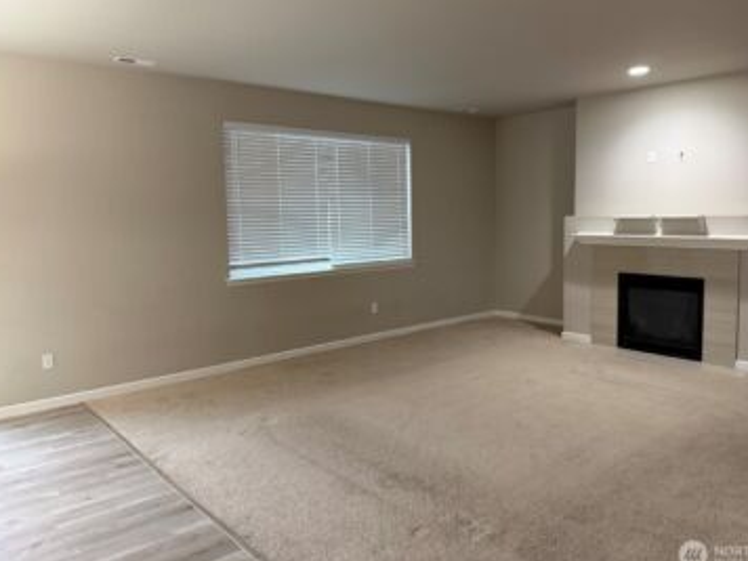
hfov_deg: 65.3
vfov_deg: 51.3
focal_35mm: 27
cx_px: 395
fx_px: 583
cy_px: 261
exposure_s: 1/60
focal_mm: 6.76
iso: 400
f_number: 1.78
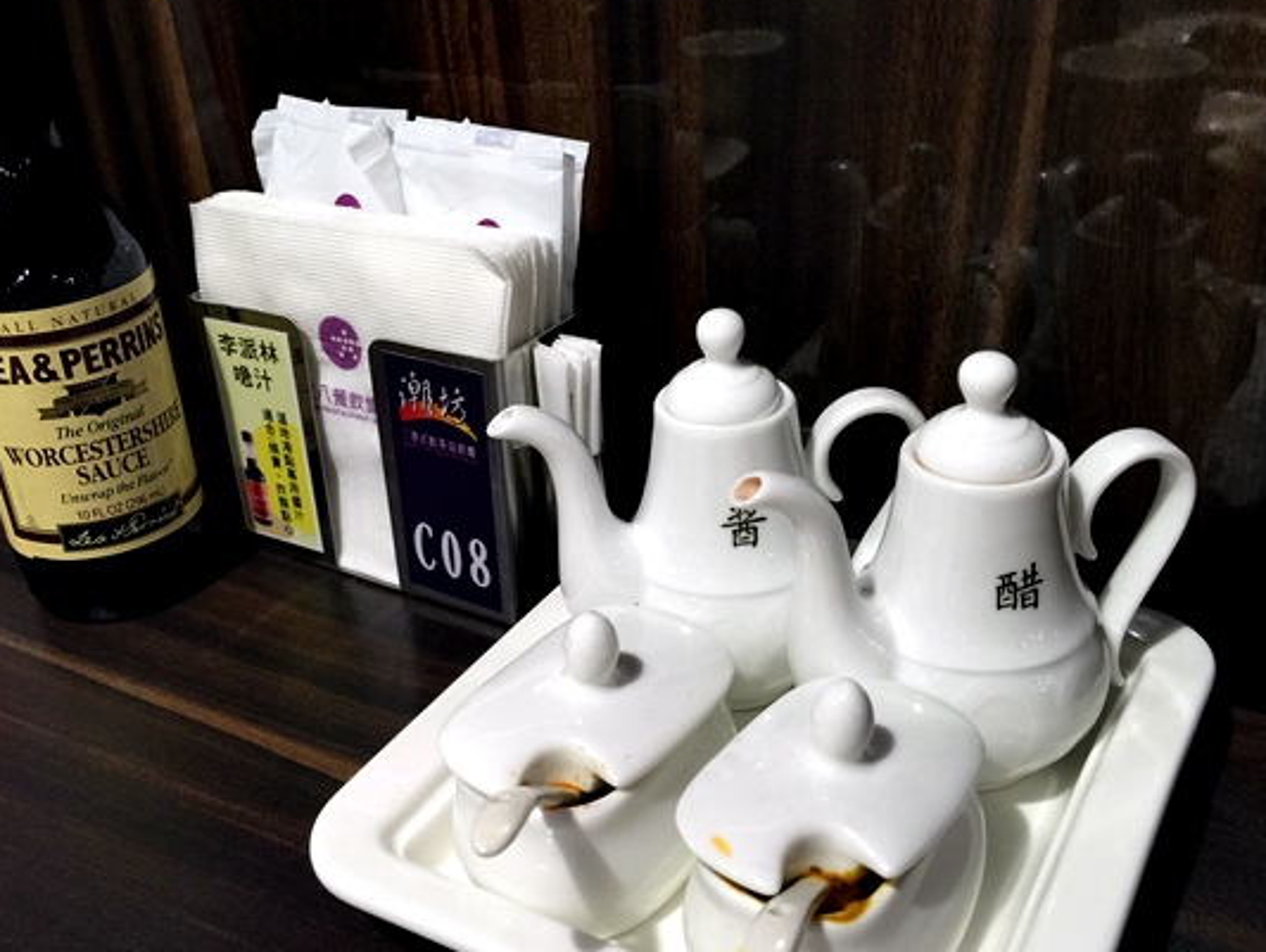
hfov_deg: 50.0
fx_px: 1355
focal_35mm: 37
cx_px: 572
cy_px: 552
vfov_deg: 38.6
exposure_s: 1/15
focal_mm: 4.15
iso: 80
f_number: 2.2
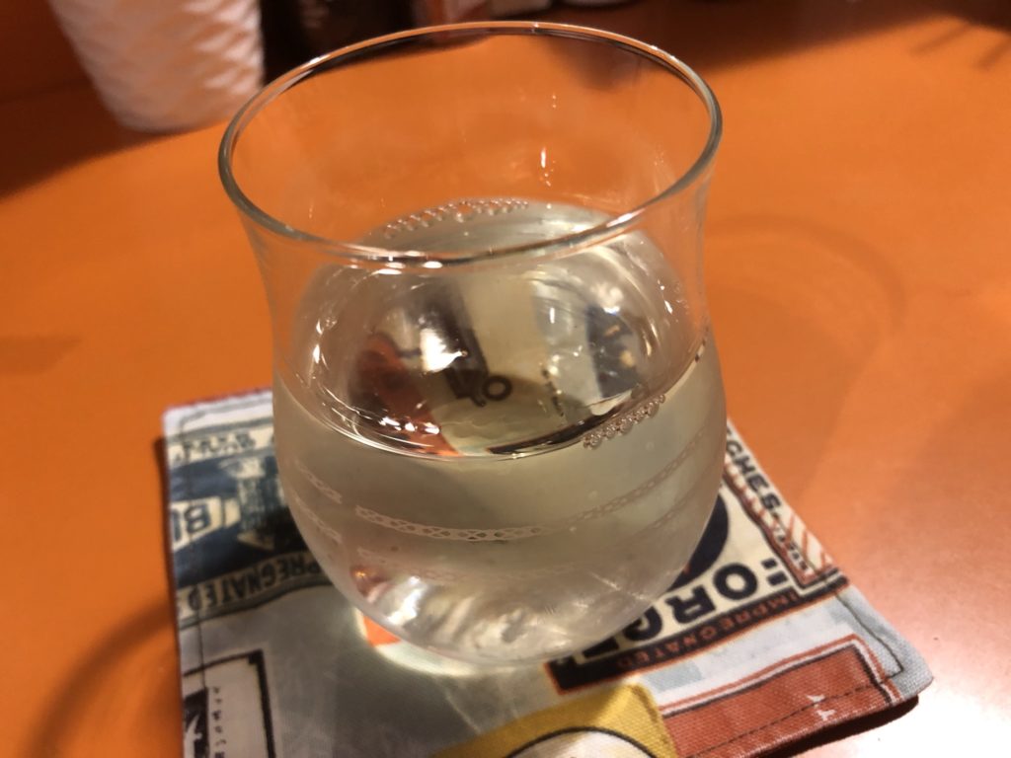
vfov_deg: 49.7
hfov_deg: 63.4
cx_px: 506
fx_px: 818
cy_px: 379
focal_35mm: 28
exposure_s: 1/9
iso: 100
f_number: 1.8
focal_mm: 3.99
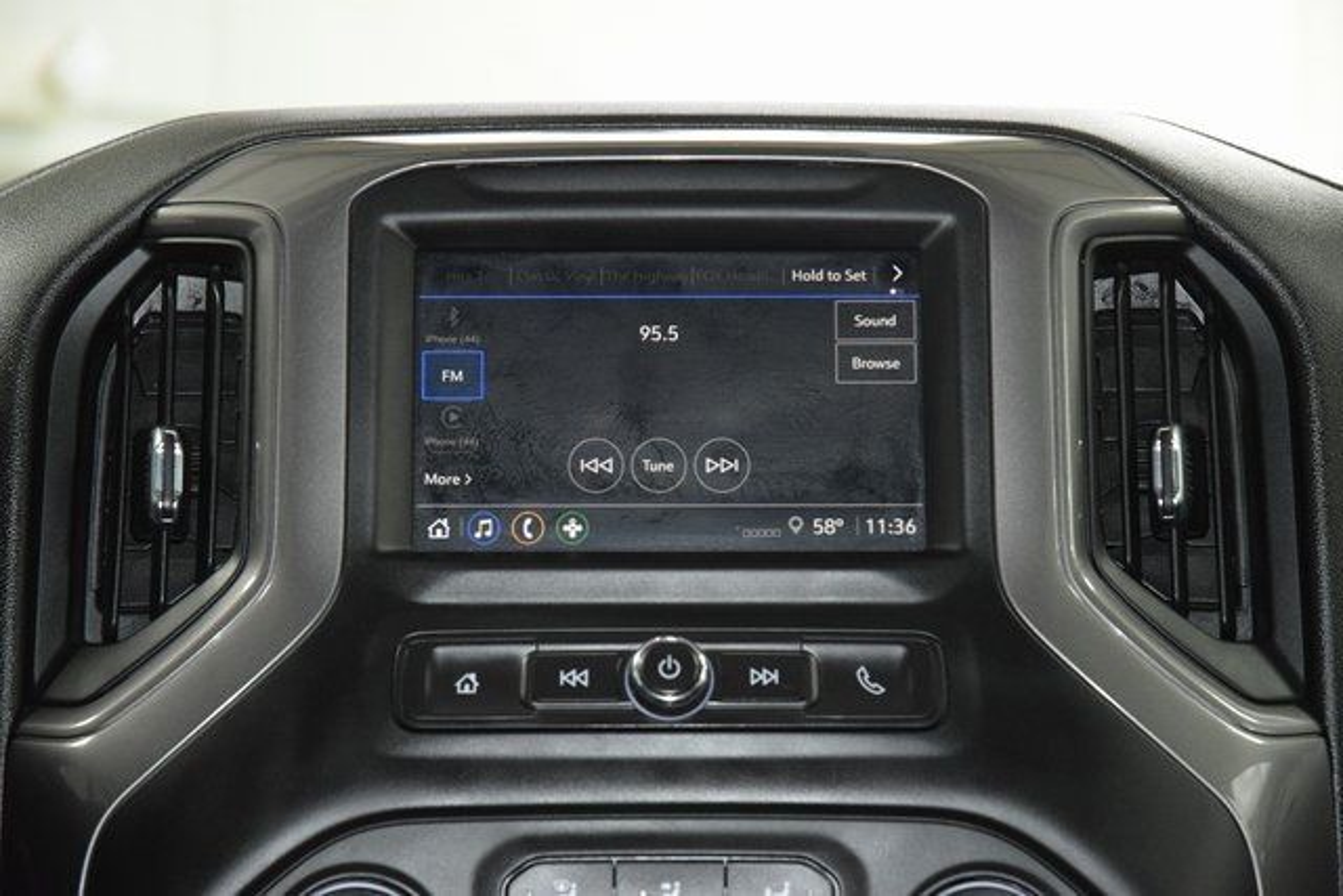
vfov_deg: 13.0
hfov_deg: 19.5
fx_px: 3918
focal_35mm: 105
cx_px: 672
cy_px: 448
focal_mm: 70
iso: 3200
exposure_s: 1/50
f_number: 4.5
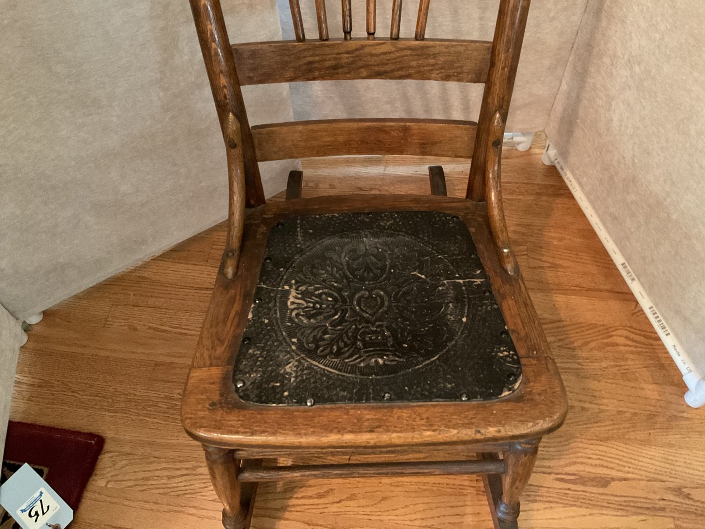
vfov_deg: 48.2
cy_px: 264
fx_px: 591
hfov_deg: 61.7
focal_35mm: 29
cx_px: 352
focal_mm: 3
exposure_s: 1/24
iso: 500
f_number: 1.8
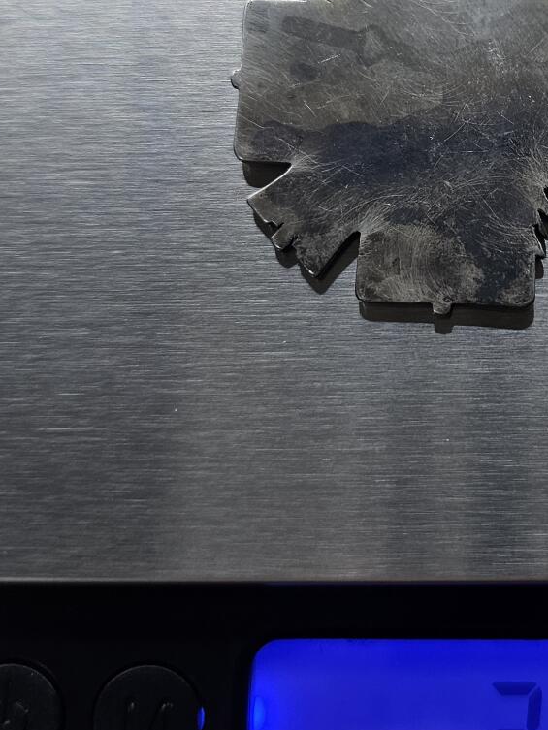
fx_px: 1161
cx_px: 500
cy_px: 190
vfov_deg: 34.3
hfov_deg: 25.7
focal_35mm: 55
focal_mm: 6.3
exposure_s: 1/100
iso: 125
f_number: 1.7
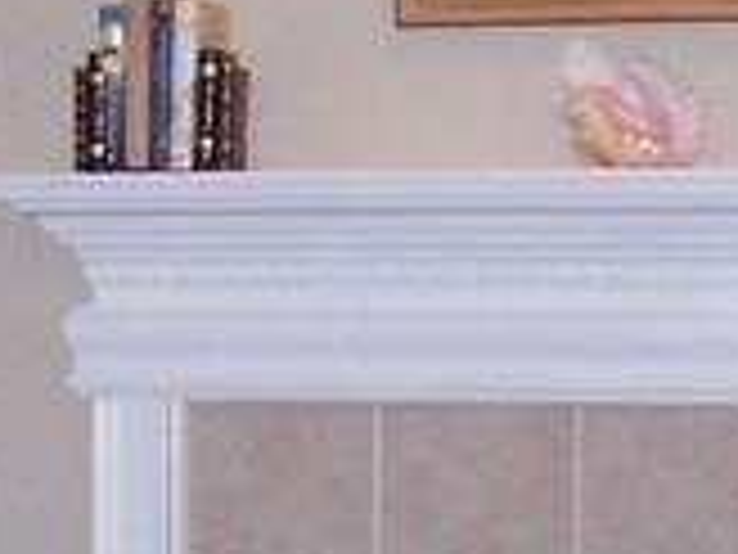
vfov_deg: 7.1
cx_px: 261
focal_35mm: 206
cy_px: 802
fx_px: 4392
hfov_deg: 9.6
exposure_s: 1/60
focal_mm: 5.5
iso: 140
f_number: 2.8
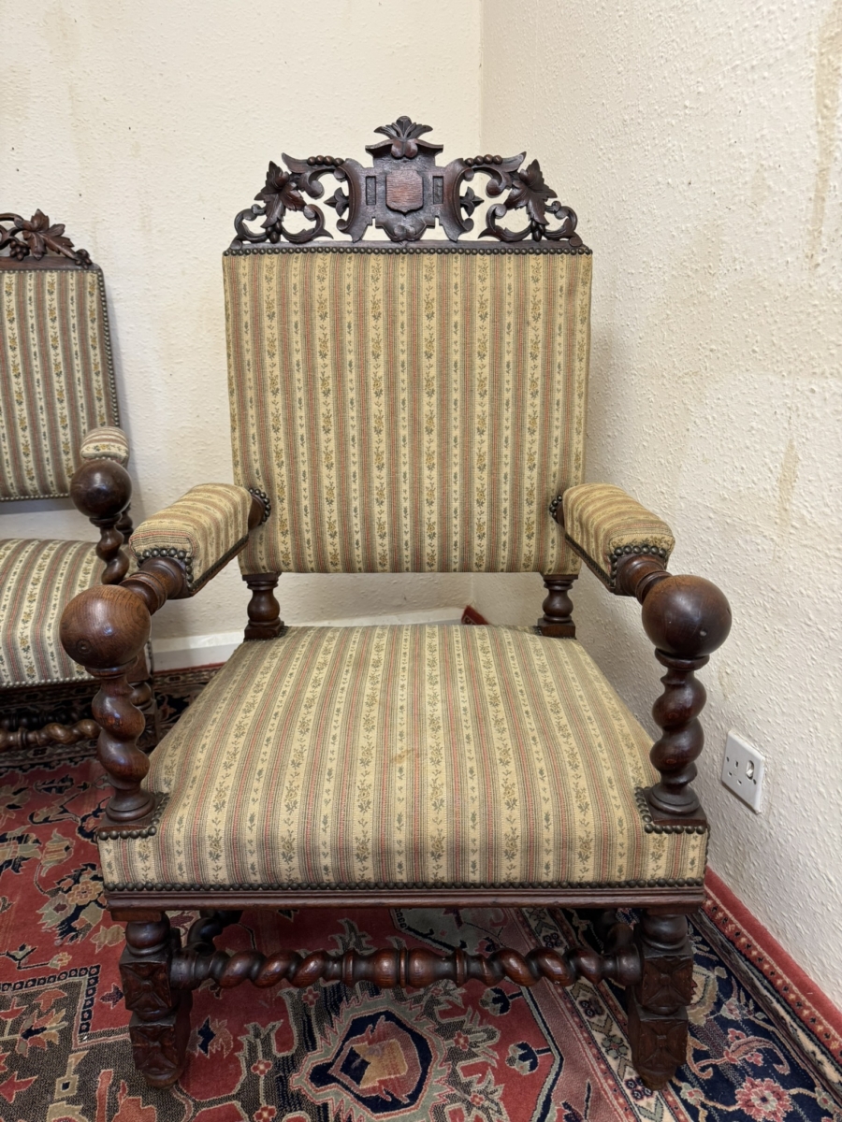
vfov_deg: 71.6
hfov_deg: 56.8
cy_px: 561
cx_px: 421
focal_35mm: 24
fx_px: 778
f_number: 1.78
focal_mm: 6.76
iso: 125
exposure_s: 1/50
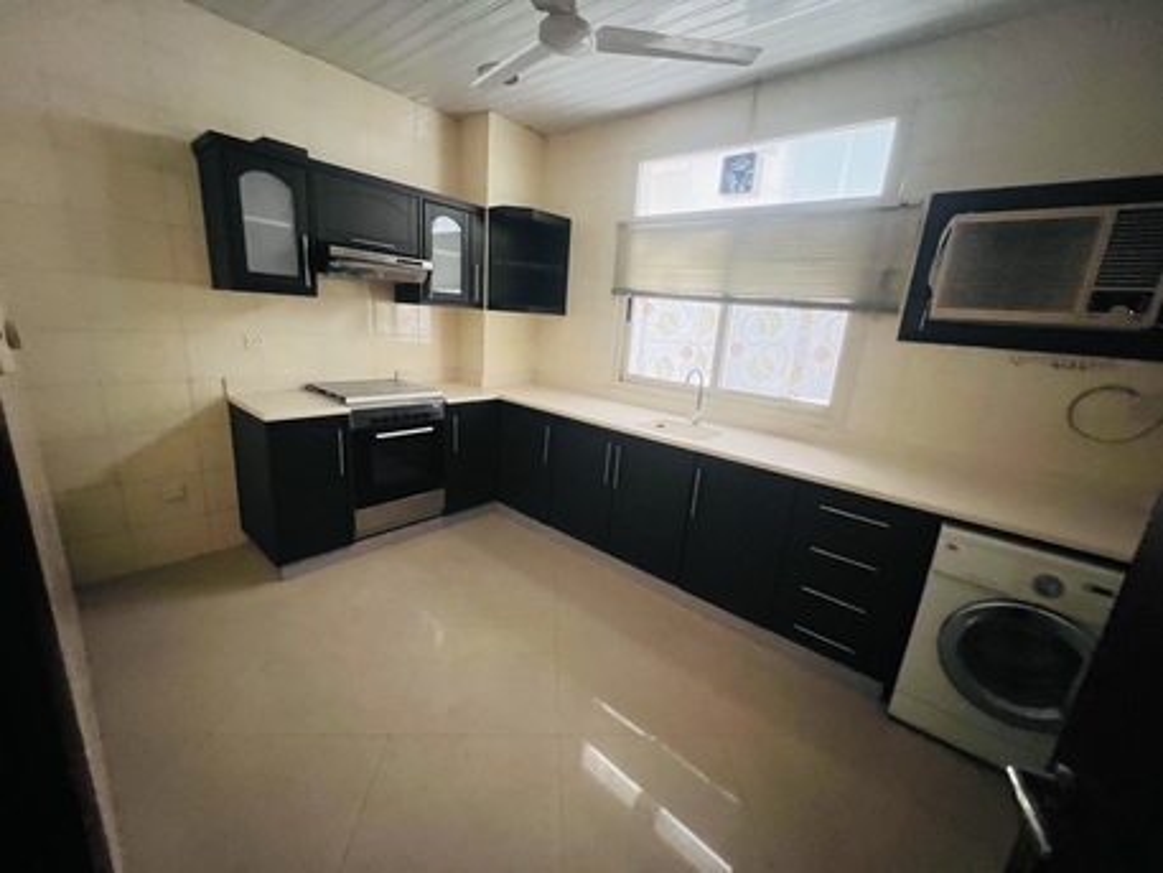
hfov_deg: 106.2
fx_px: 437
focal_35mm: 13
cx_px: 582
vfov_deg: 89.9
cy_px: 436
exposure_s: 1/60
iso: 1000
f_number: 1.8
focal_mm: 1.57
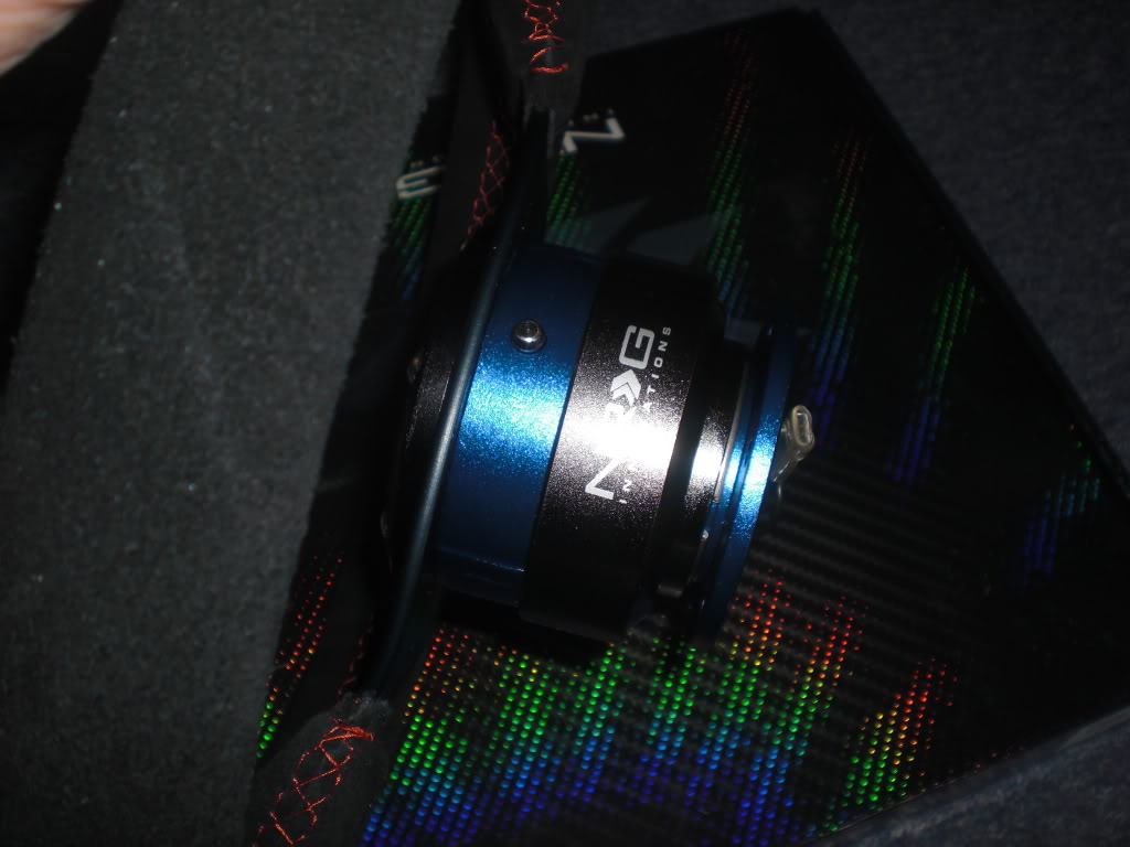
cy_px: 424
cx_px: 565
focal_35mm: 38
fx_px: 1240
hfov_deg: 49.0
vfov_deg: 37.7
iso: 64
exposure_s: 1/60
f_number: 3.1
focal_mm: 6.3
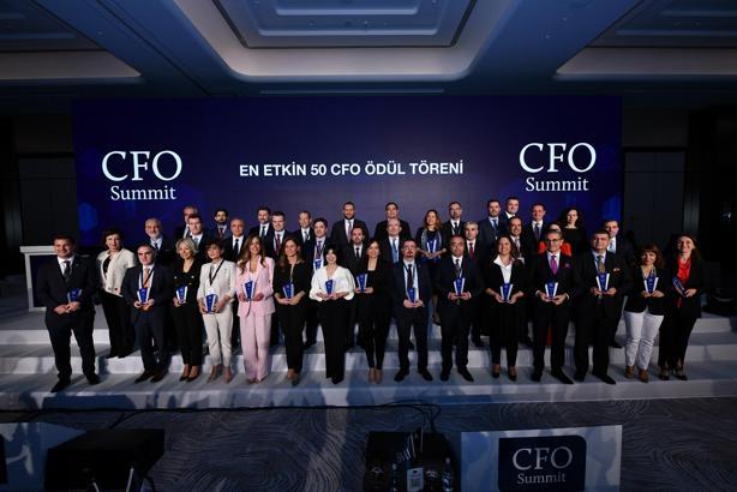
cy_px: 246
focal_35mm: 15
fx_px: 307
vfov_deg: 77.4
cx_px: 368
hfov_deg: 100.4
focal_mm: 15
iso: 1000
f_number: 7.1
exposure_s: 1/200
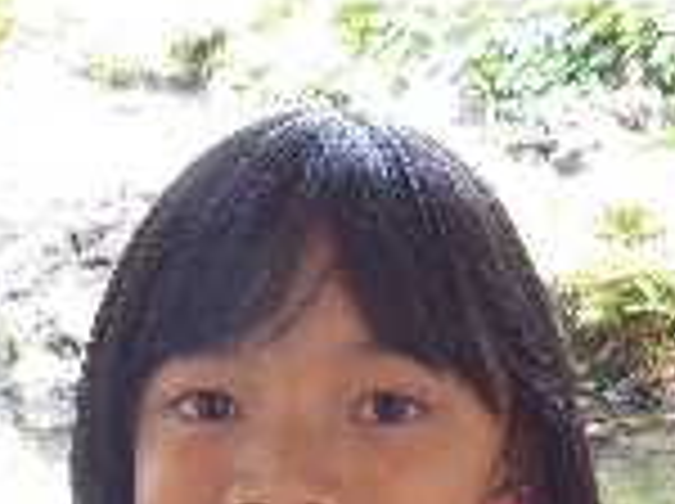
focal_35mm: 107
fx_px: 2083
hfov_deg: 18.3
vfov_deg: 13.6
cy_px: 486
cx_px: 522
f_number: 3.5
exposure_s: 1/30
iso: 200
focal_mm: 4.5
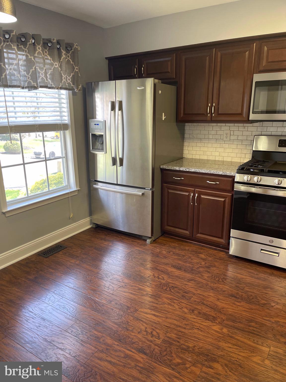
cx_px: 143
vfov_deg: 69.4
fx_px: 275
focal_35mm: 25
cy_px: 191
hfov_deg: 54.9
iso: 125
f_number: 1.6
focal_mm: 5.1
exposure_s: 1/120
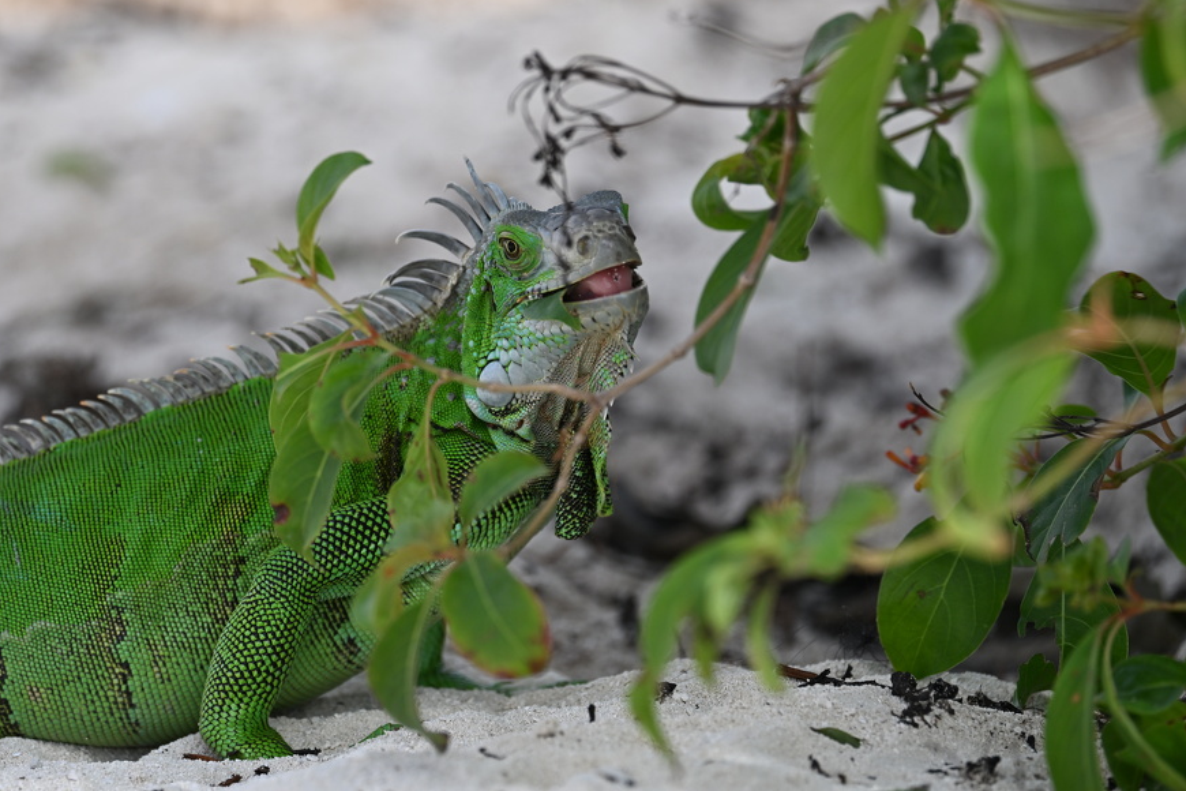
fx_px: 10080
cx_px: 522
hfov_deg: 6.7
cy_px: 365
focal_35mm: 306
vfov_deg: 4.5
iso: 250
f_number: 6.3
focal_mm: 264
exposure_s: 1/320
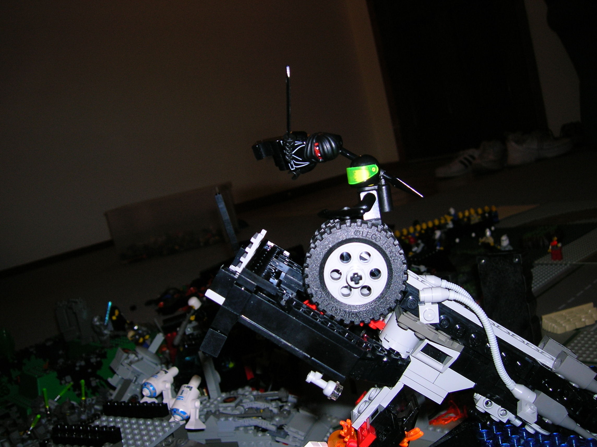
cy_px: 224
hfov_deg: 51.4
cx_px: 298
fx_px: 620
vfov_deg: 39.6
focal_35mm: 36
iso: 50
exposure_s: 1/60.1
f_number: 2.9
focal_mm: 6
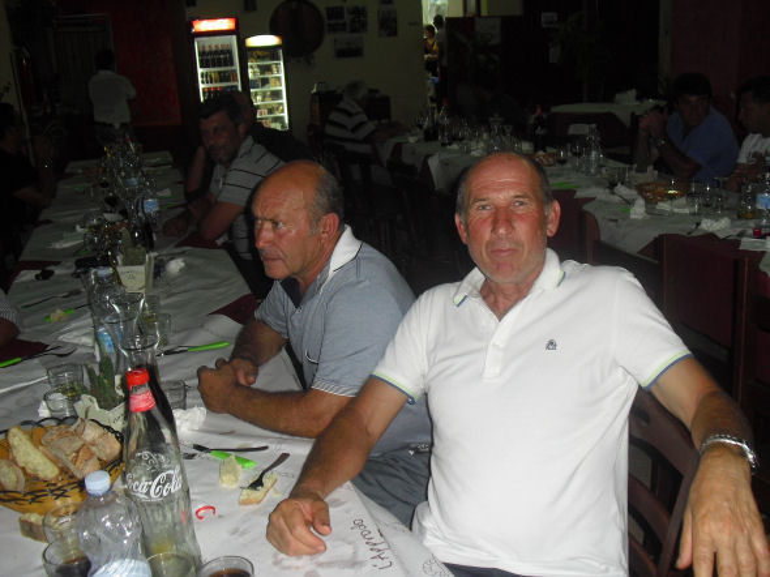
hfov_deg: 51.4
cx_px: 385
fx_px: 800
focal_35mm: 36
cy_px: 288
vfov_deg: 39.6
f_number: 3.1
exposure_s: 1/60
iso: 200
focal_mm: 6.3
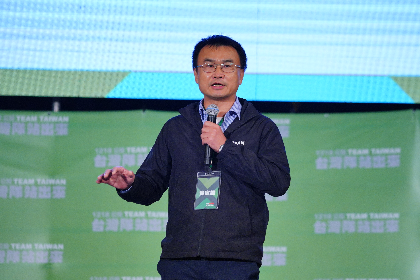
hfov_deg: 6.9
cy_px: 140
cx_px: 210
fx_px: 3500
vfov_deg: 4.6
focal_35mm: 300
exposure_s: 1/500
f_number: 4
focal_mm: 200
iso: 2500
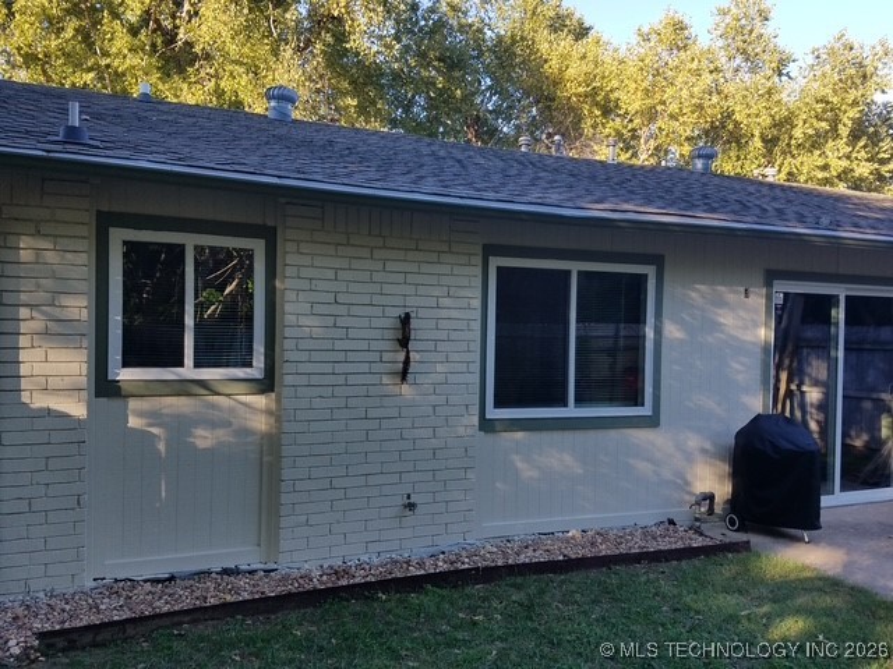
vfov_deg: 53.1
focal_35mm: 26
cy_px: 334
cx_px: 446
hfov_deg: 67.3
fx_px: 671
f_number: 1.7
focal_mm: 4.2
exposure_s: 1/534
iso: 50
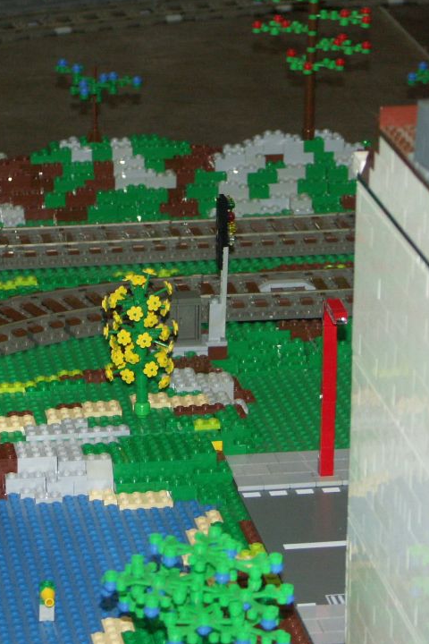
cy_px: 269
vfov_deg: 14.1
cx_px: 94
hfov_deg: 9.4
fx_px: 2610
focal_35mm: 146
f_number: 3.2
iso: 200
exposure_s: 1/80
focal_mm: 20.12
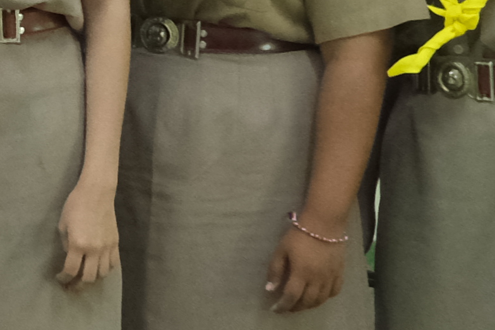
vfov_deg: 7.1
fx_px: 2627
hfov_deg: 9.2
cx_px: -853
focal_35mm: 191
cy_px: -150
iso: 2500
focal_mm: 16
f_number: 4
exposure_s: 1/100
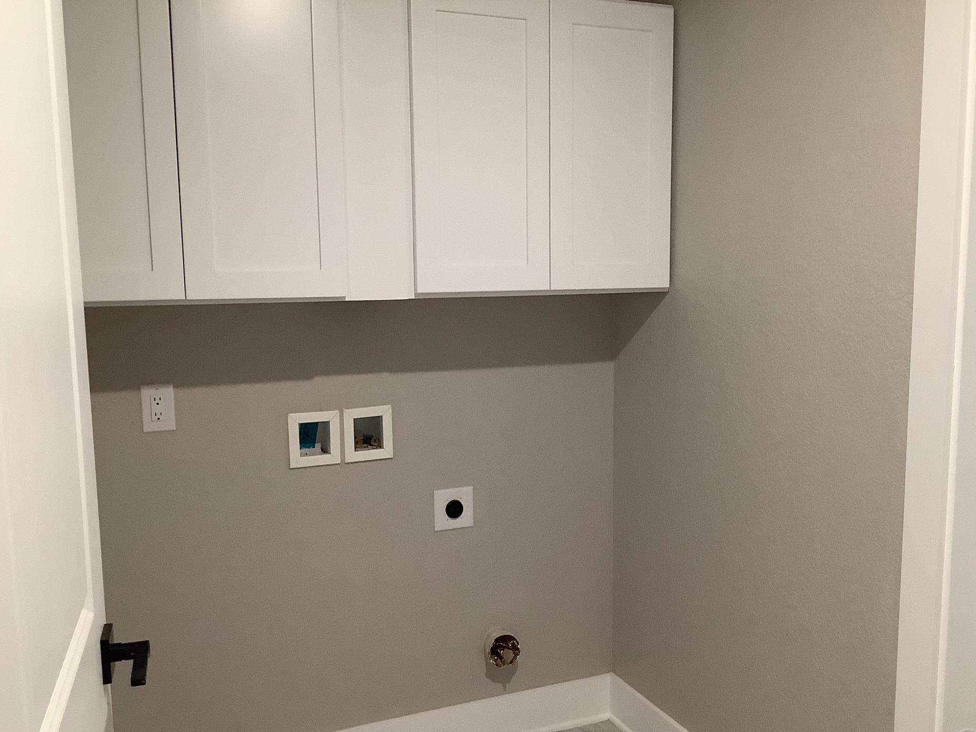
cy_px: 384
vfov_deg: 41.8
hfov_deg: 54.0
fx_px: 959
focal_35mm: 34
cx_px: 503
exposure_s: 1/60
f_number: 2.4
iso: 200
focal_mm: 3.3
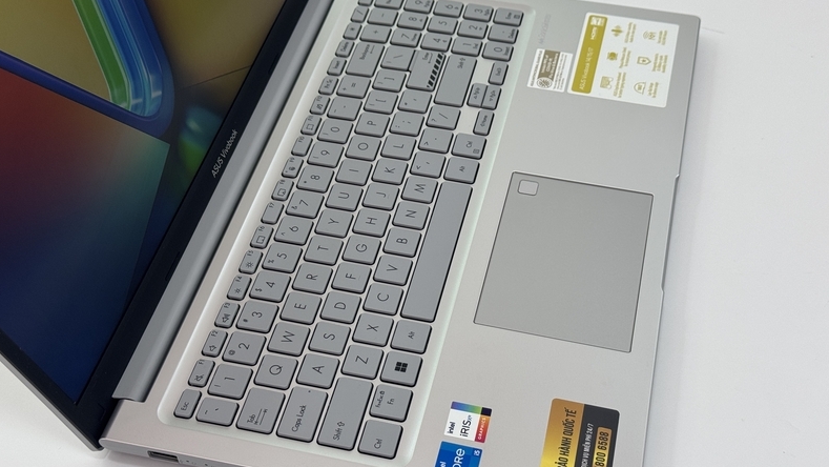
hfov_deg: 39.2
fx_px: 1165
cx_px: 419
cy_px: 242
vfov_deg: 22.6
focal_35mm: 53
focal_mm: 6.76
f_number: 1.78
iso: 50
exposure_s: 1/100
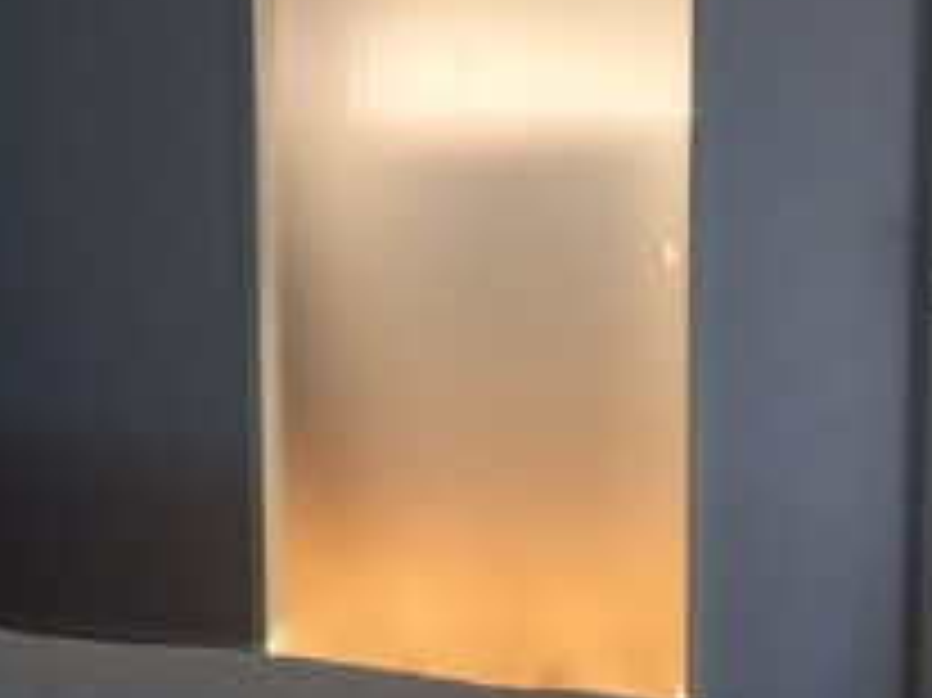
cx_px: 378
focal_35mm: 49
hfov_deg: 38.8
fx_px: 1319
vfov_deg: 28.9
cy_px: 122
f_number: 2.2
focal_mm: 4.15
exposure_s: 1/33
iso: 160
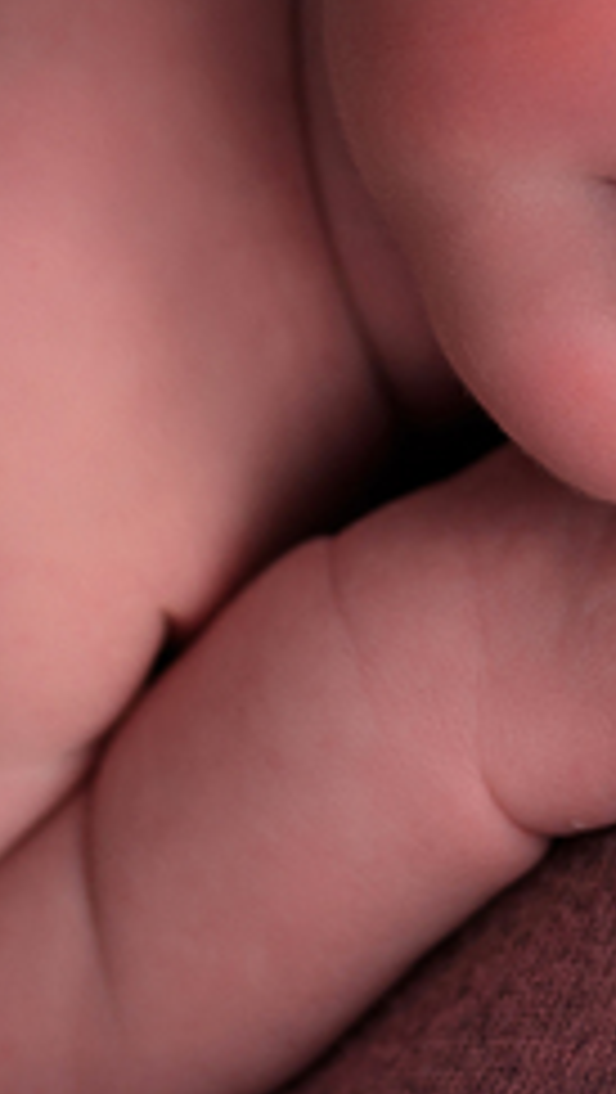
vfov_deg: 11.6
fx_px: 5247
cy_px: -344
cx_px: 656
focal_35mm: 181
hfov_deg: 6.7
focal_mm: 35
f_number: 2.8
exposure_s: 1/160
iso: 100
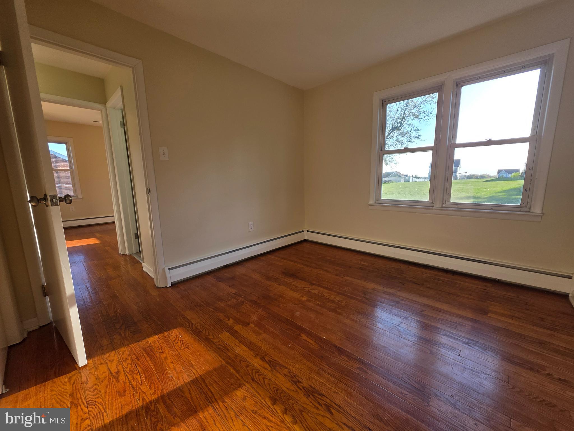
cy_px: 216
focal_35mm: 13
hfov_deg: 106.2
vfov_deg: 89.9
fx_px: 216
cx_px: 287
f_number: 1.9
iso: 40
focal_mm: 2.2
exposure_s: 1/217
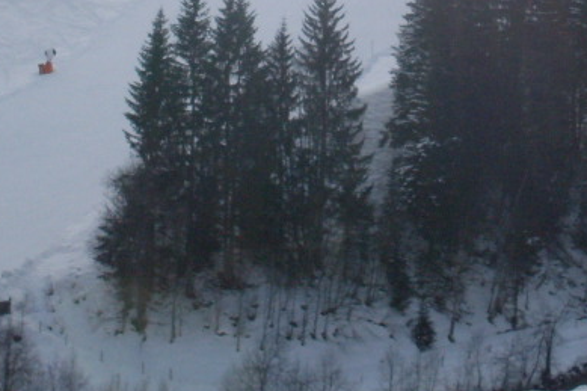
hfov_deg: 19.6
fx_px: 1695
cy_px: -159
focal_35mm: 104
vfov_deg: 12.6
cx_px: 340
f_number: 8.4
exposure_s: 1/350
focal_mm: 6.3
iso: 80
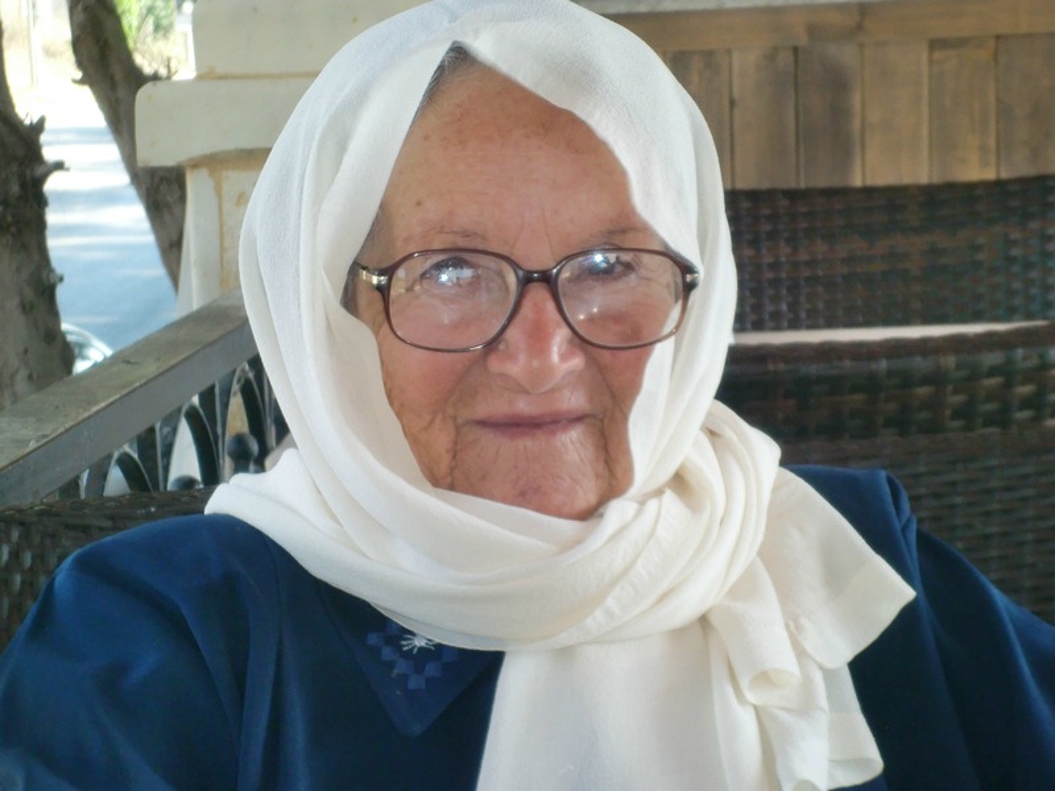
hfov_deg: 17.6
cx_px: 528
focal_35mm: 112
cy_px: 396
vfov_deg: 13.2
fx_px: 3413
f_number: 5.9
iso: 200
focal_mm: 18.6
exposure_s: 1/80
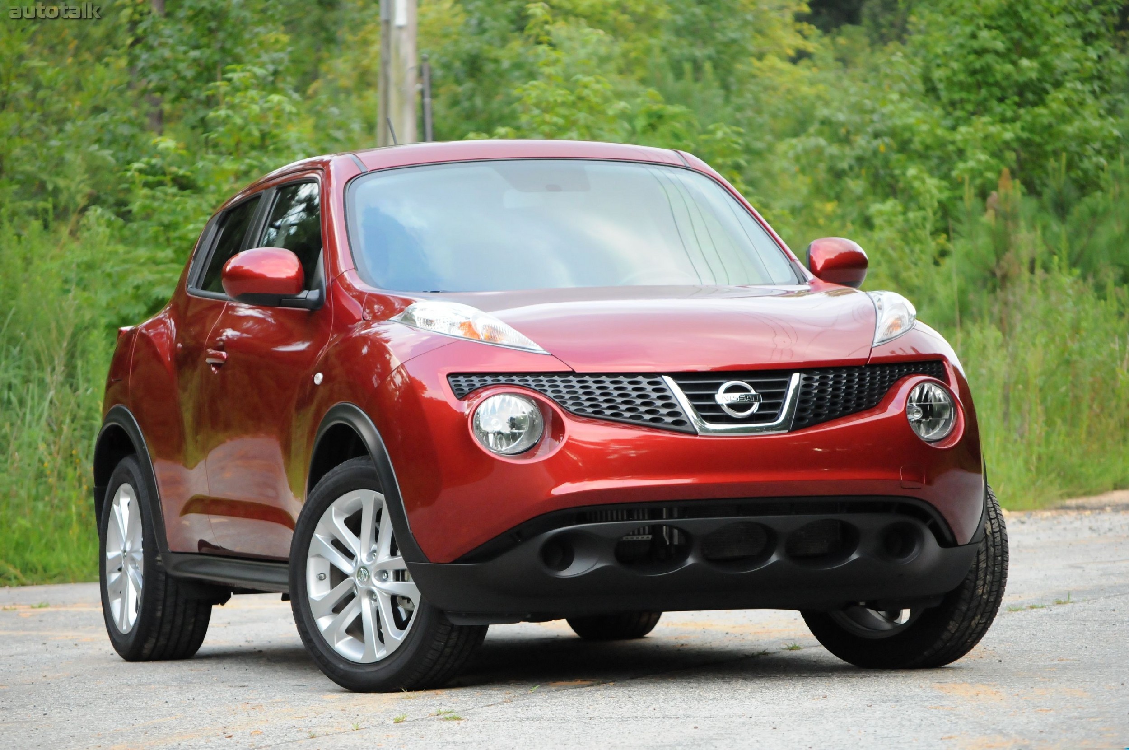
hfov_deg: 11.8
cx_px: 564
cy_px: 375
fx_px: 5451
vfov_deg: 7.9
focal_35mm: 174
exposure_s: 1/320
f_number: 5.6
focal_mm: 116
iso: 2000
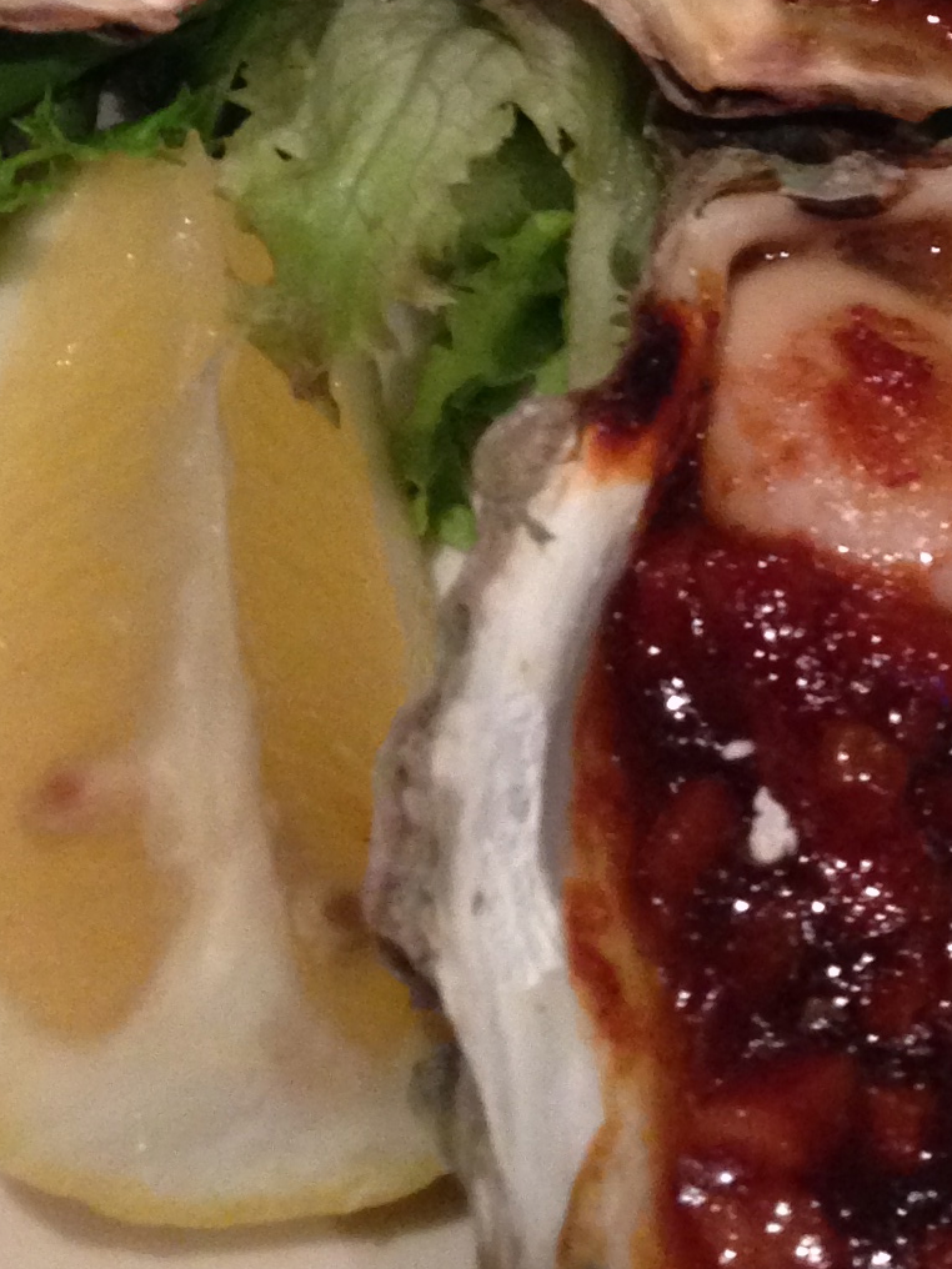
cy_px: -99
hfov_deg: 14.0
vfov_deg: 17.9
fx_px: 3887
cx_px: 538
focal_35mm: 106
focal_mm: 4.12
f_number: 2.4
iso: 320
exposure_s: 1/20
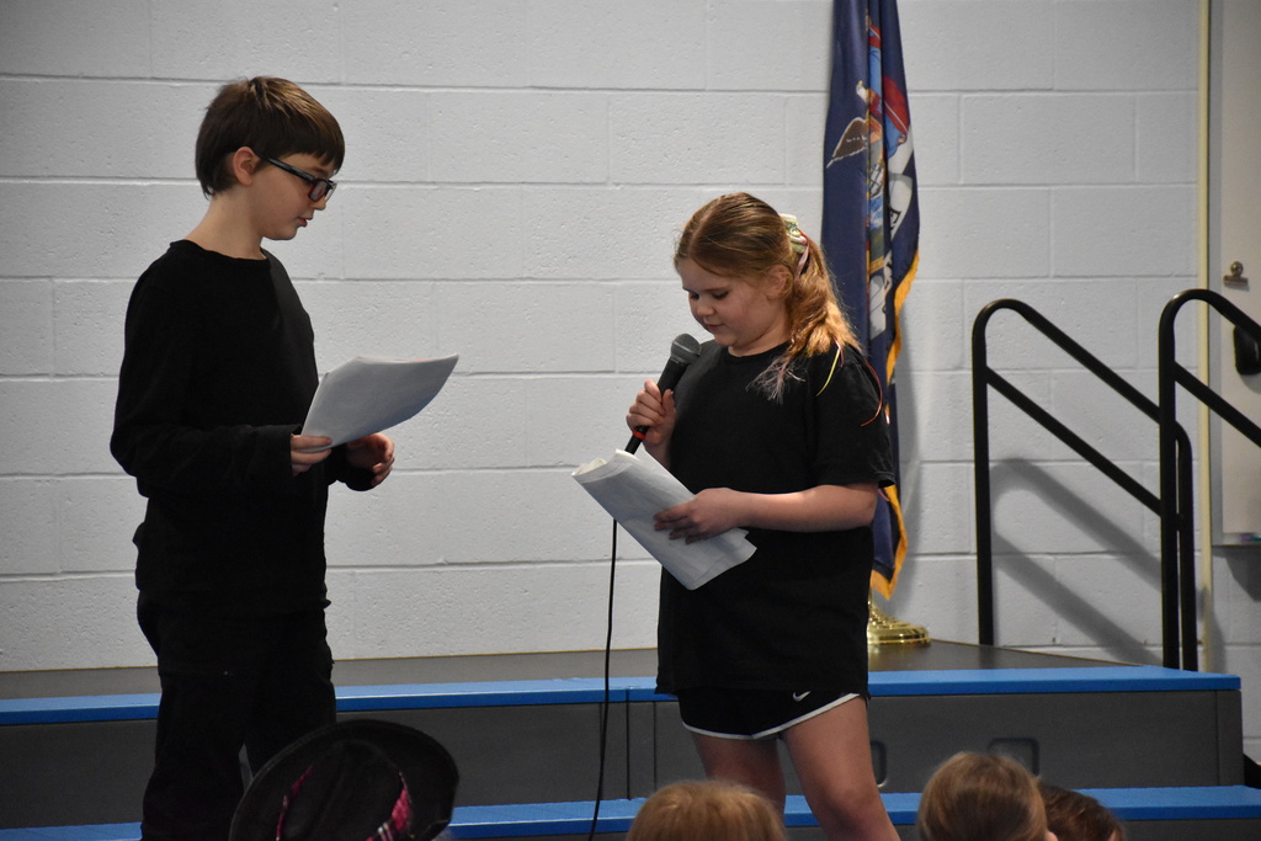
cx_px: 630
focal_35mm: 158
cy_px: 420
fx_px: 5517
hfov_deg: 13.0
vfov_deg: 8.7
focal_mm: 105
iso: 6400
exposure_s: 1/320
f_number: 5.6
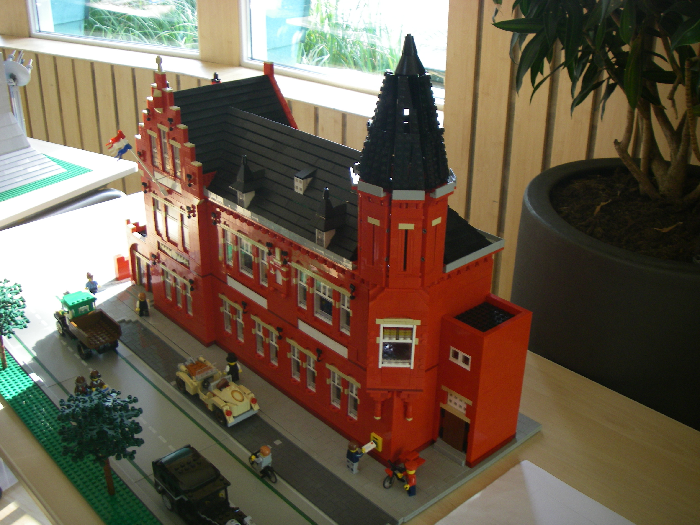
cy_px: 262
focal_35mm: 38
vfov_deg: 37.7
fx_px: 768
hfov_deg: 49.0
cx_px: 350
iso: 100
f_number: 3.3
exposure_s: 1/50
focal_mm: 6.3
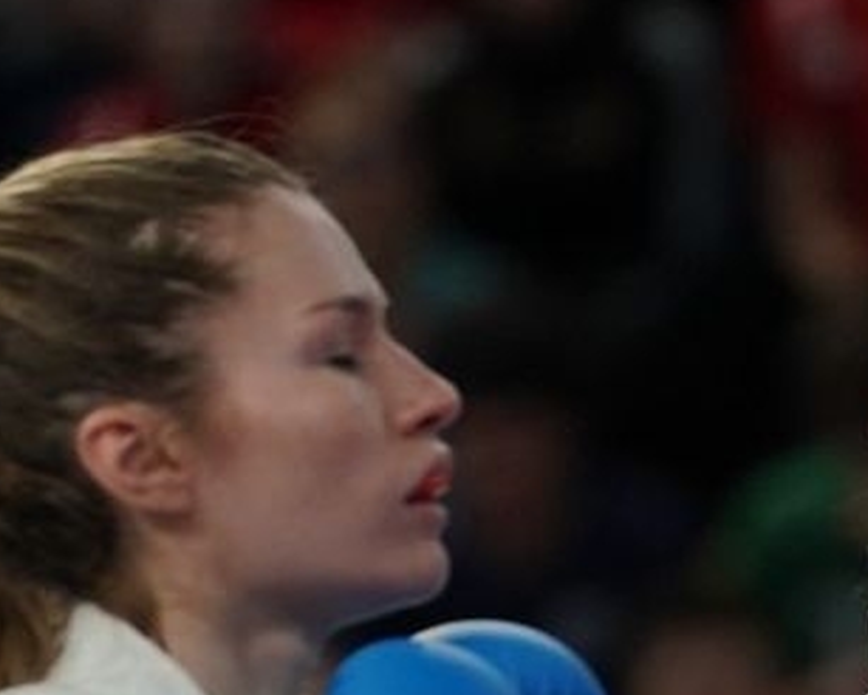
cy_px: 1269
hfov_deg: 1.8
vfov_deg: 1.4
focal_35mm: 1099
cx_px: 1278
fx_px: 28251
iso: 1000
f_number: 2.8
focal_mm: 200
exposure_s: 1/1000
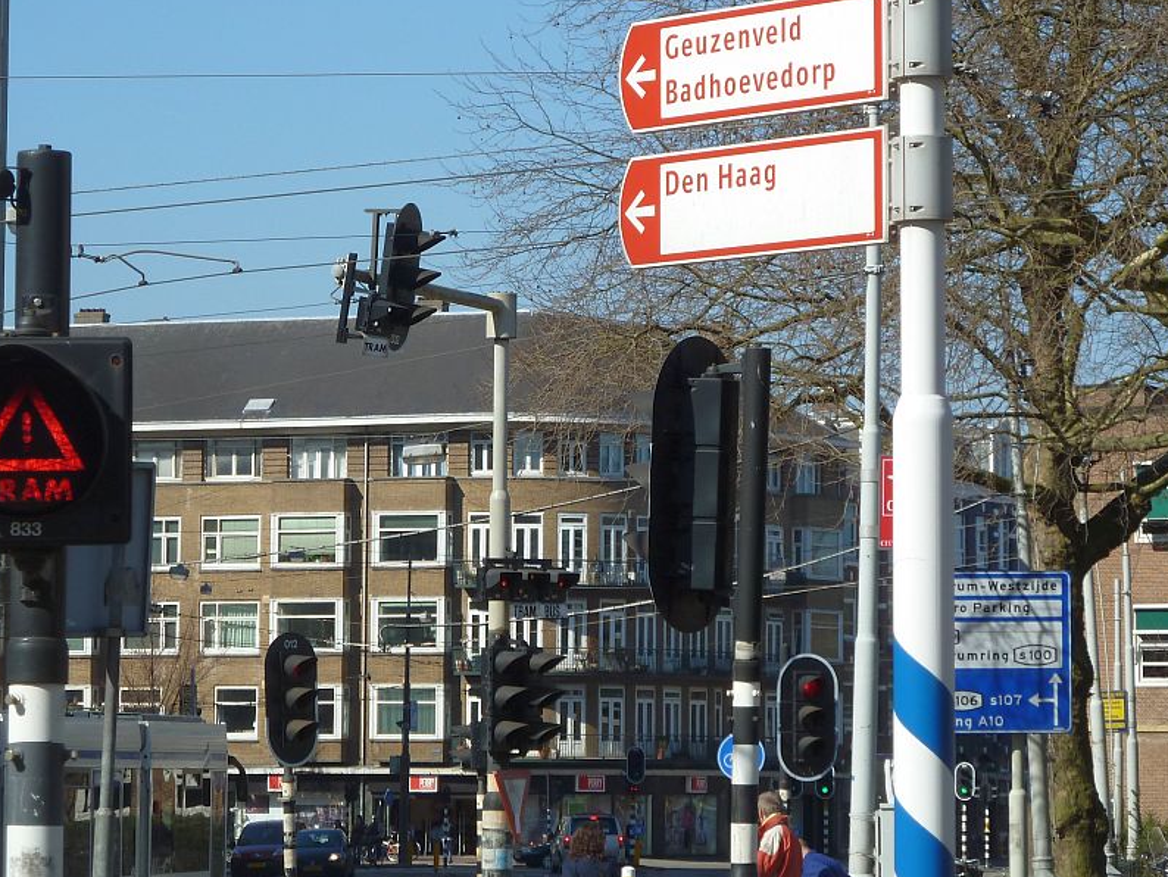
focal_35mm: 165
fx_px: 5569
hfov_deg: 12.0
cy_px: 383
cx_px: 646
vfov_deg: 9.0
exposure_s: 1/500
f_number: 4.4
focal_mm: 21
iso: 80
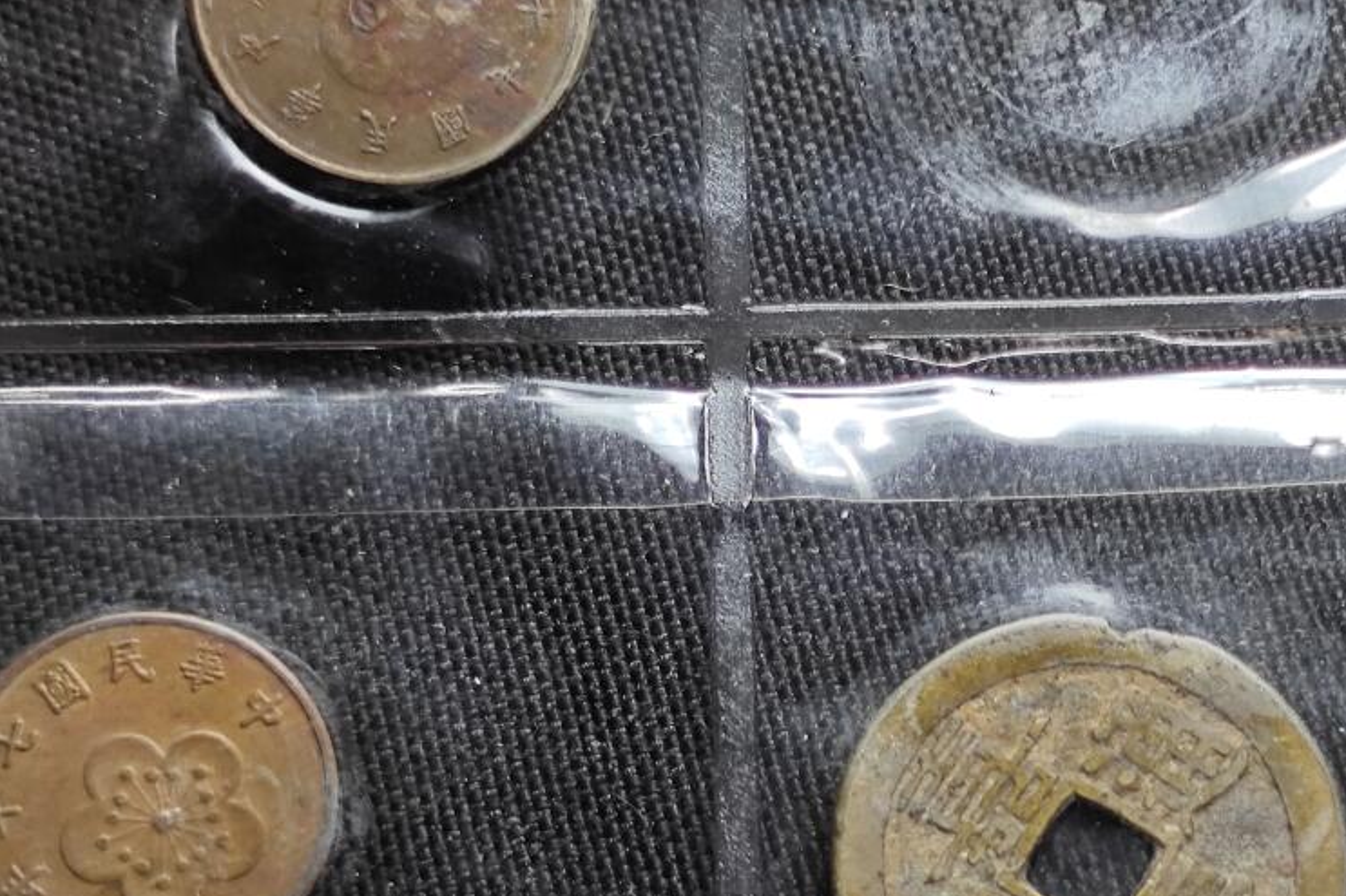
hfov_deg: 21.0
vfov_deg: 14.2
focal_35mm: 96
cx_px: 1091
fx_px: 3588
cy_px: 556
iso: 100
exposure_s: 1/100
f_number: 1.6
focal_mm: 5.84
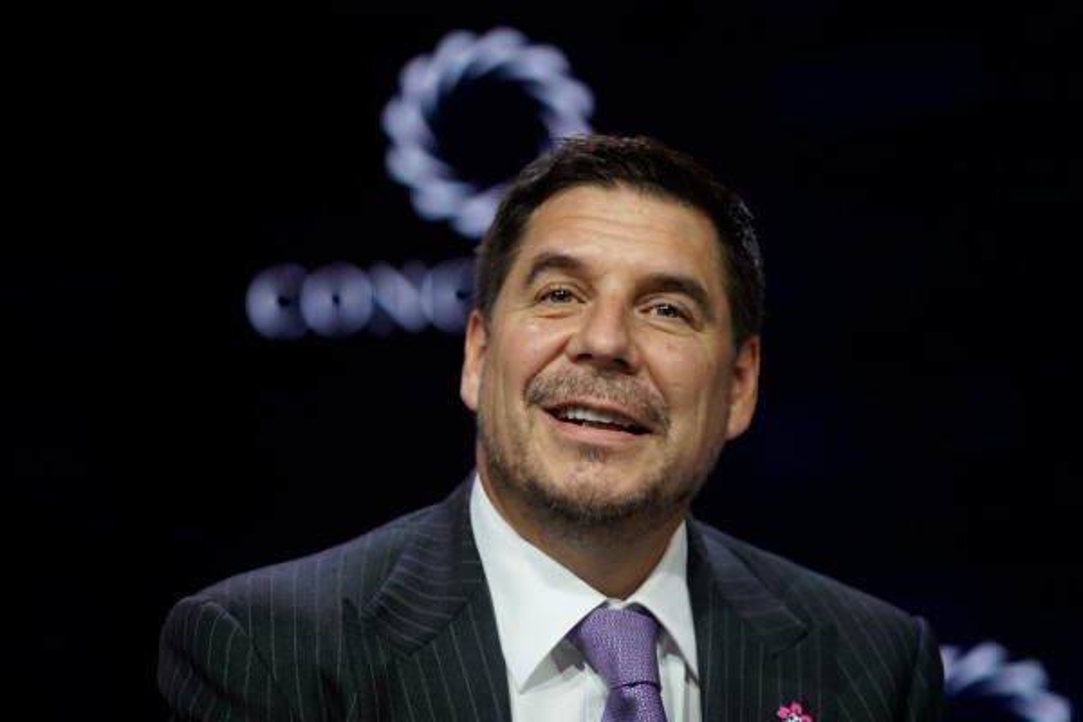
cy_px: 361
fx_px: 8423
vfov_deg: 4.9
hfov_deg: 7.4
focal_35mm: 280
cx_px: 542
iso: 1250
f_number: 4
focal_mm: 280
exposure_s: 1/250
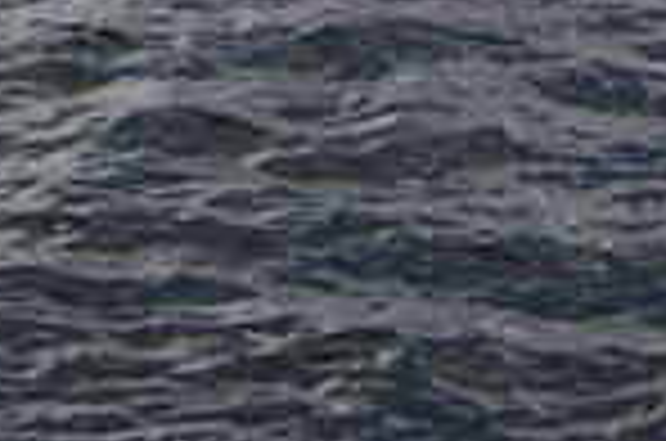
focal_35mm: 192
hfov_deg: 10.7
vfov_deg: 6.7
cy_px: -614
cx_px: 207
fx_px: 3544
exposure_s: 1/3200
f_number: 4.5
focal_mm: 22
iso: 200
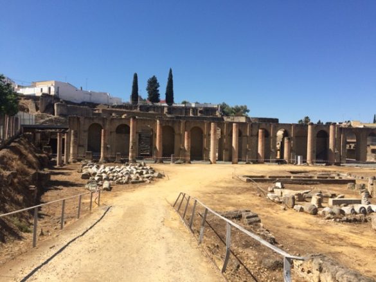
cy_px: 141
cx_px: 188
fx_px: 315
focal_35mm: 29
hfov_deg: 61.6
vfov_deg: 48.2
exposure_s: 1/2740
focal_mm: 4.15
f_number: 2.2
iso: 32
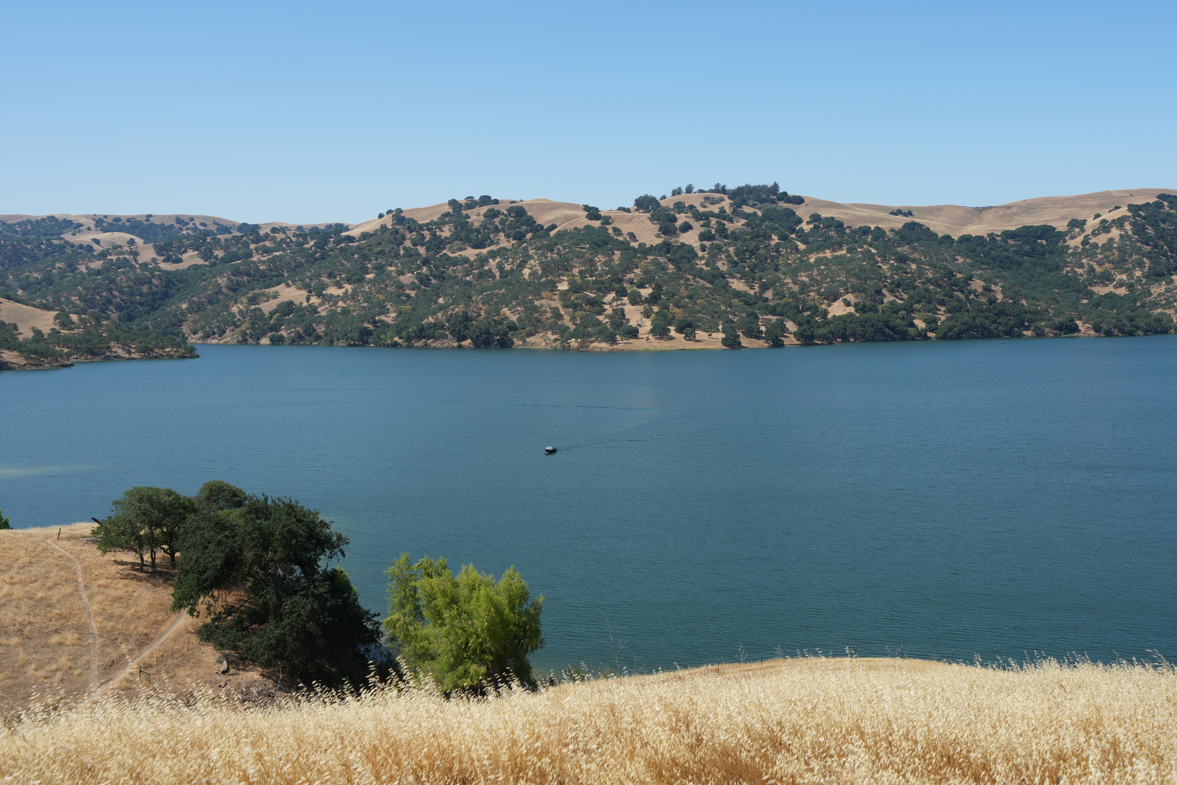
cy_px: 392
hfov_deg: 54.4
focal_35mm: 35
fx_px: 1144
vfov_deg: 37.9
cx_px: 588
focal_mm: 35
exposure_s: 1/250
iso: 100
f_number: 8
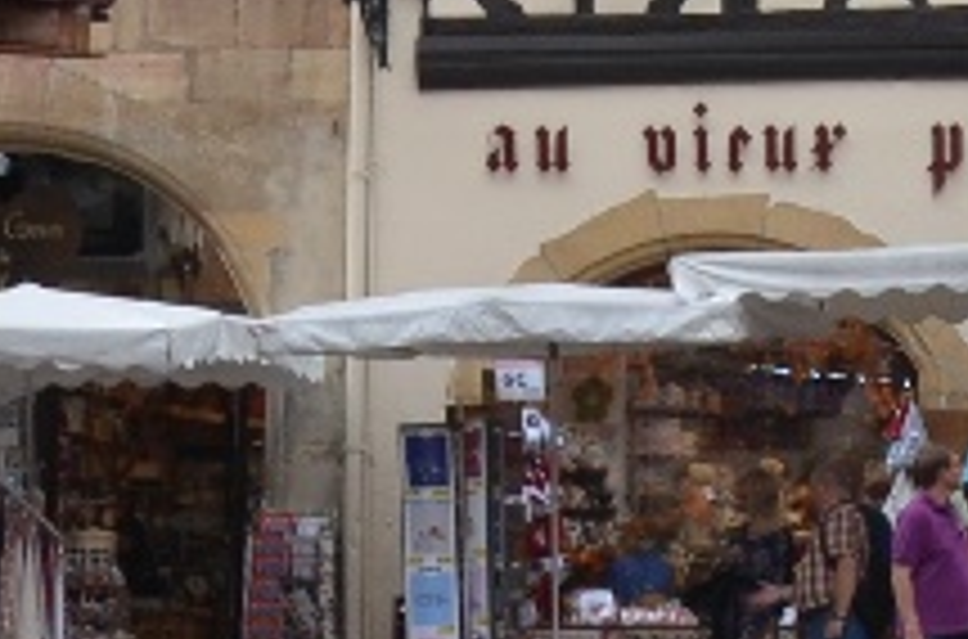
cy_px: -601
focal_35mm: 201
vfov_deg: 6.6
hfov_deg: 10.3
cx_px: 684
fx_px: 5389
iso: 280
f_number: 5.6
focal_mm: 18
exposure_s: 1/125
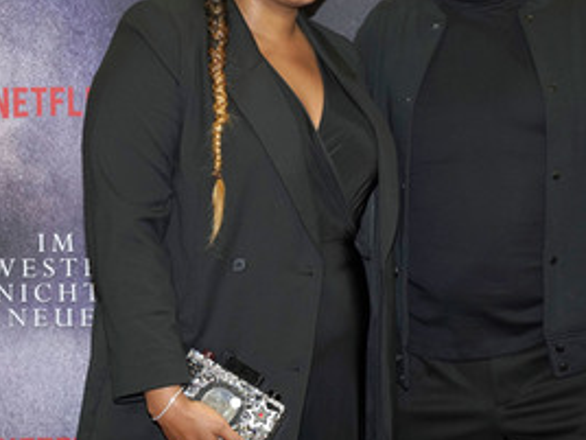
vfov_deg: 16.0
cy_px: 134
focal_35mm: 92
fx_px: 1557
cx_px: 364
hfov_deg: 21.3
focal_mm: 57
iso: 640
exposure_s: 1/160
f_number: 5.6
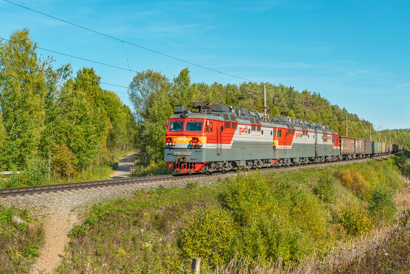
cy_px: 127
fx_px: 581
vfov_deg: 26.5
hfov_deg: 38.7
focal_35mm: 51
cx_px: 247
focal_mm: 41
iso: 100
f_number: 7.1
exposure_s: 1/500
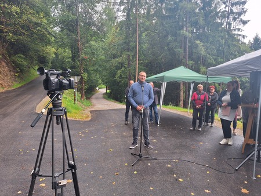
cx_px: 130
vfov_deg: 58.9
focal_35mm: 23
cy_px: 98
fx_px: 174
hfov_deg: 73.9
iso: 40
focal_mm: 5.54
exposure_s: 1/109
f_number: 1.8
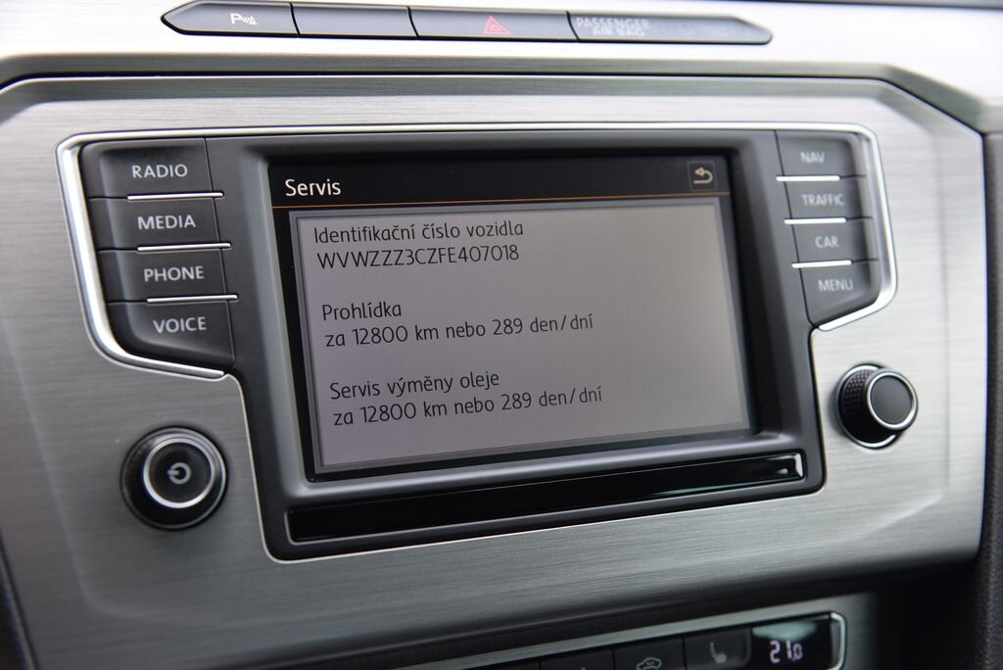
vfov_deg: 26.0
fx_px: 1450
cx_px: 502
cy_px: 335
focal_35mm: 52
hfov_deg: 38.2
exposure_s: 1/80
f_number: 4.5
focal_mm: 52
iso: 500
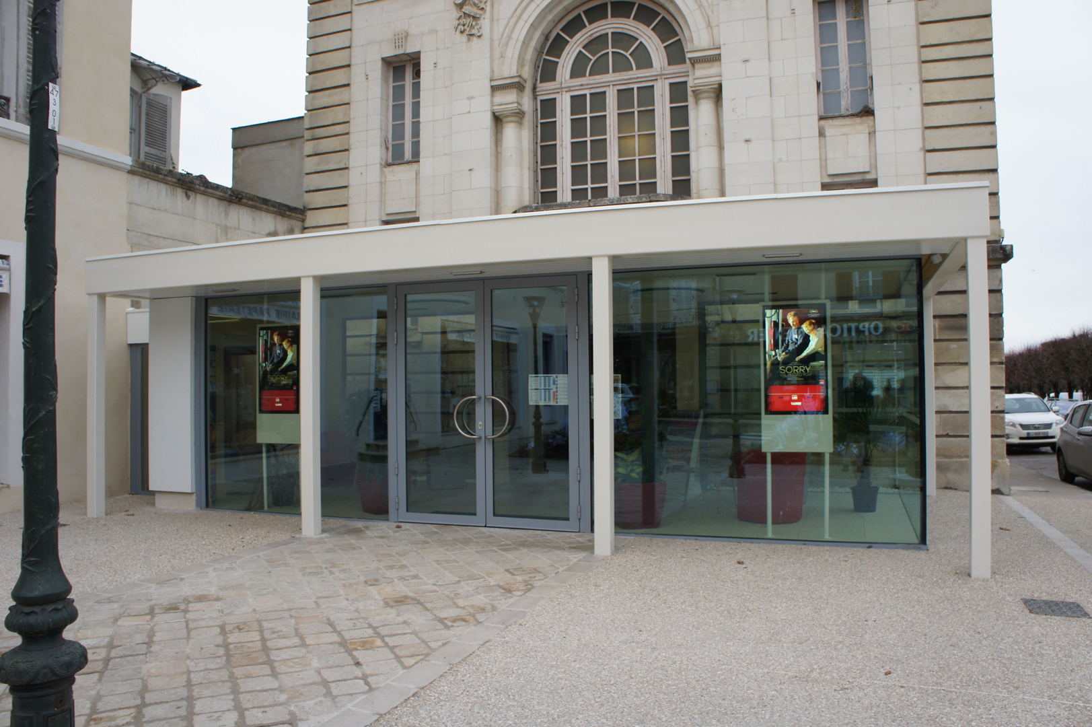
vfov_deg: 47.9
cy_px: 364
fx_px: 818
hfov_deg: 67.4
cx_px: 546
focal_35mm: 27
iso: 200
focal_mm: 18
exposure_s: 1/80
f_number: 5.6
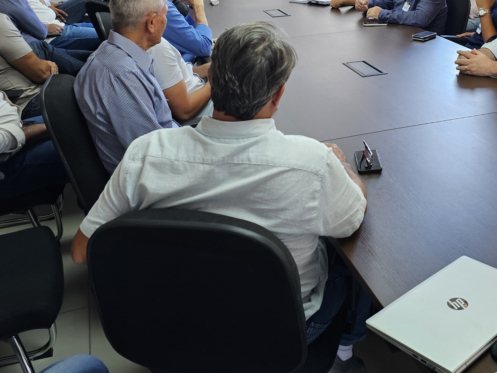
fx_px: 675
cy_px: 25
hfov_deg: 39.2
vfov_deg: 29.4
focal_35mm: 47
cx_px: 379
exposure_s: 1/120
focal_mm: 6.3
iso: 100
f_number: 1.7
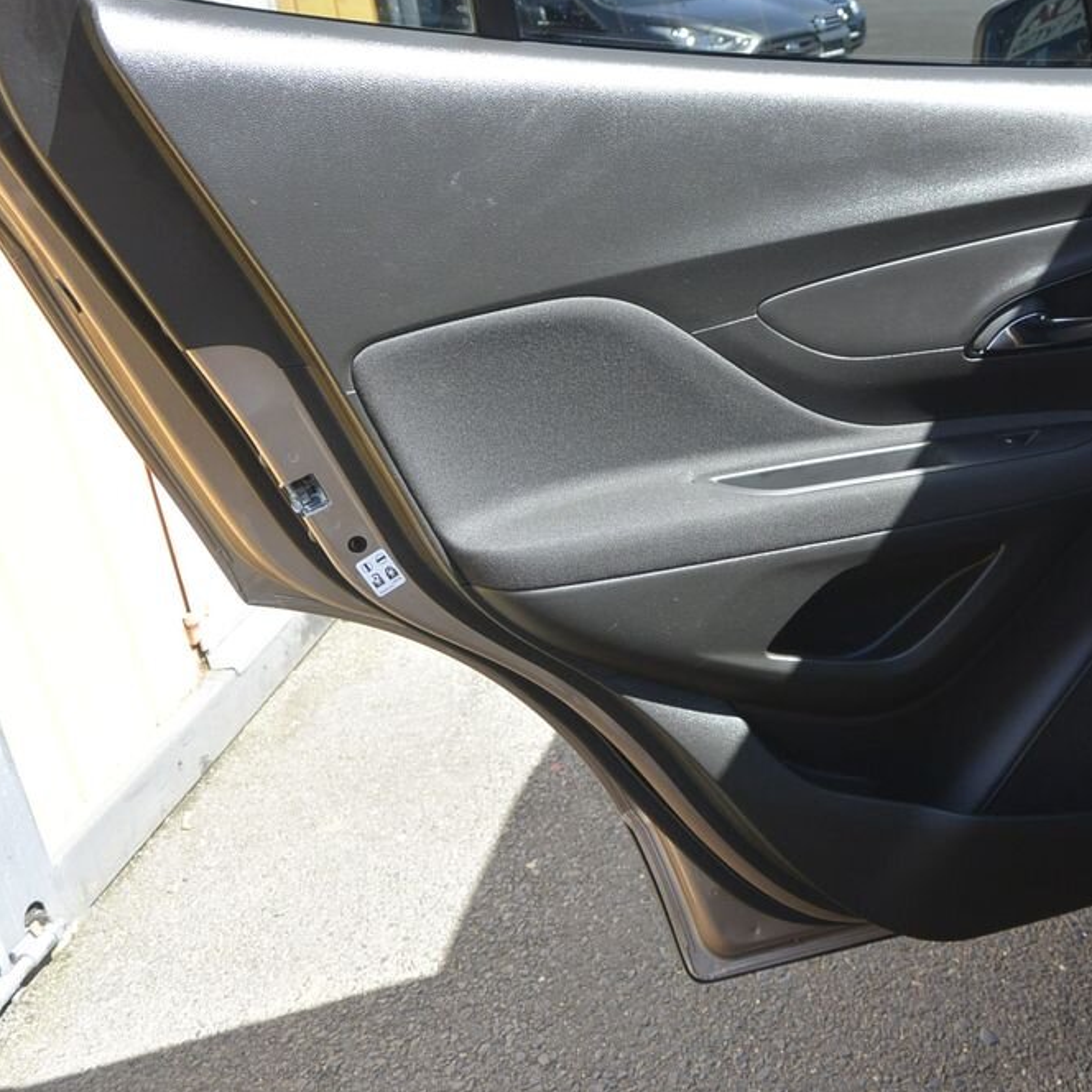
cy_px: 535
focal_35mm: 38
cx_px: 761
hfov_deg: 43.0
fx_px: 1356
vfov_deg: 43.9
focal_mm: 11
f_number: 3.5
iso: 160
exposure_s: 1/400
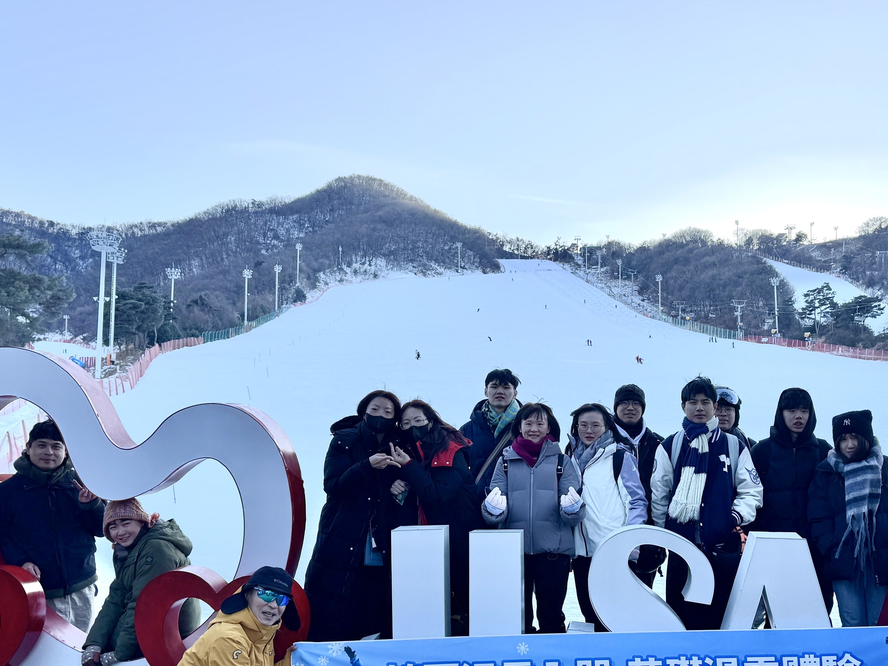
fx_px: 924
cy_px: 412
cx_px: 527
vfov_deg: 39.4
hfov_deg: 51.1
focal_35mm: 36
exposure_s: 1/1456
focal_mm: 6.8
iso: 80
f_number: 1.8
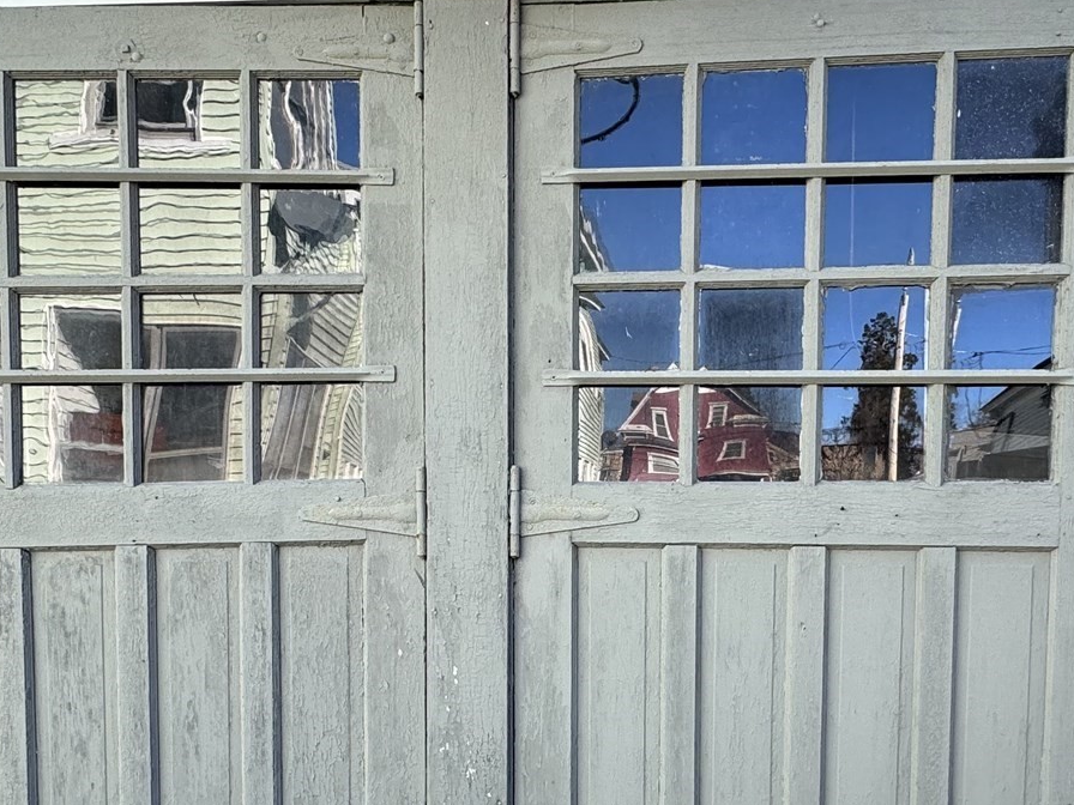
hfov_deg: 56.7
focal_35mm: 32
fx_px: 993
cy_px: 600
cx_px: 598
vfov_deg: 42.8
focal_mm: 2.22
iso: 40
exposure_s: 1/274
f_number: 2.2
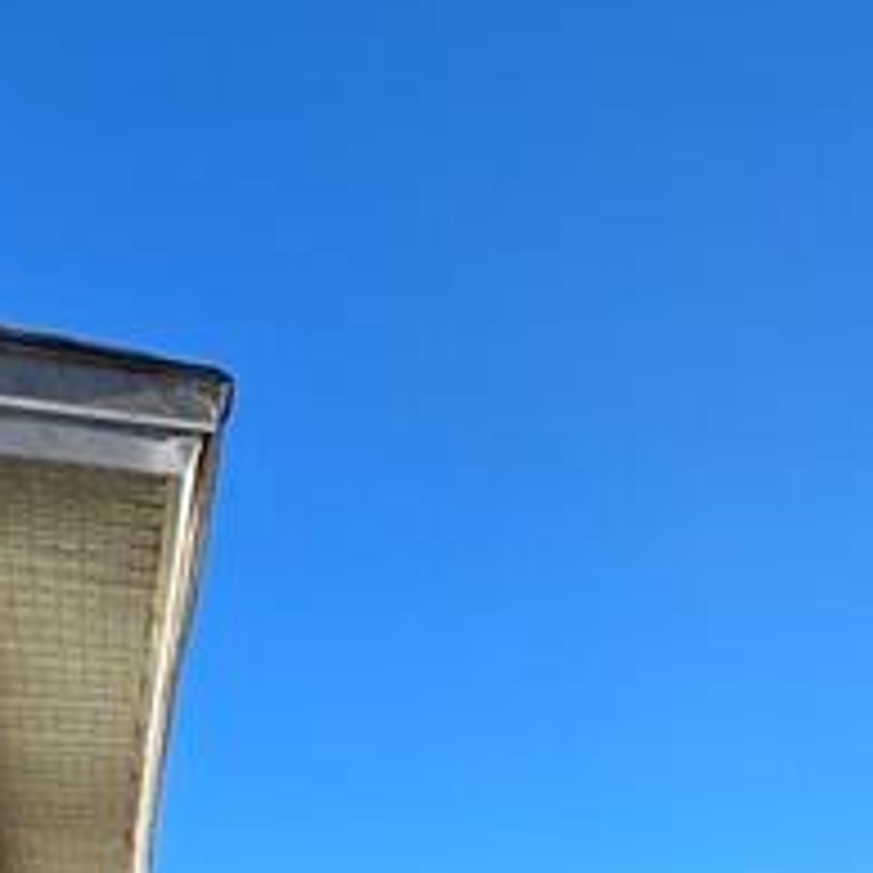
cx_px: 968
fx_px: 2026
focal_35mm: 71
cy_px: 1440
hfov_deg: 22.9
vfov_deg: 19.8
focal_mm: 1.7
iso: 25
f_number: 2.2
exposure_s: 1/701
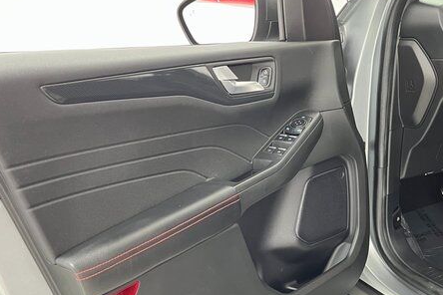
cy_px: 209
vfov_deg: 33.7
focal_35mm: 39
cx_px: 236
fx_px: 480
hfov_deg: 49.5
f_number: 1.6
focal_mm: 5.1
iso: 800
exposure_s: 1/30
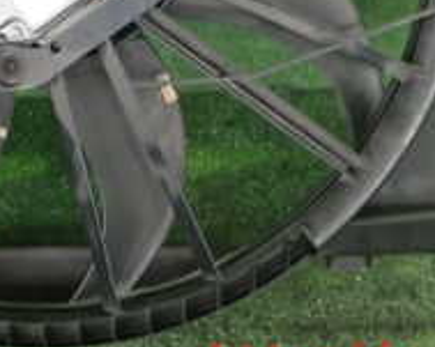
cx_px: 41
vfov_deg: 15.6
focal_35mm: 93
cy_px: -122
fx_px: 1197
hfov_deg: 20.2
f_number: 2.3
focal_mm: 5.4
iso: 500
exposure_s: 1/30
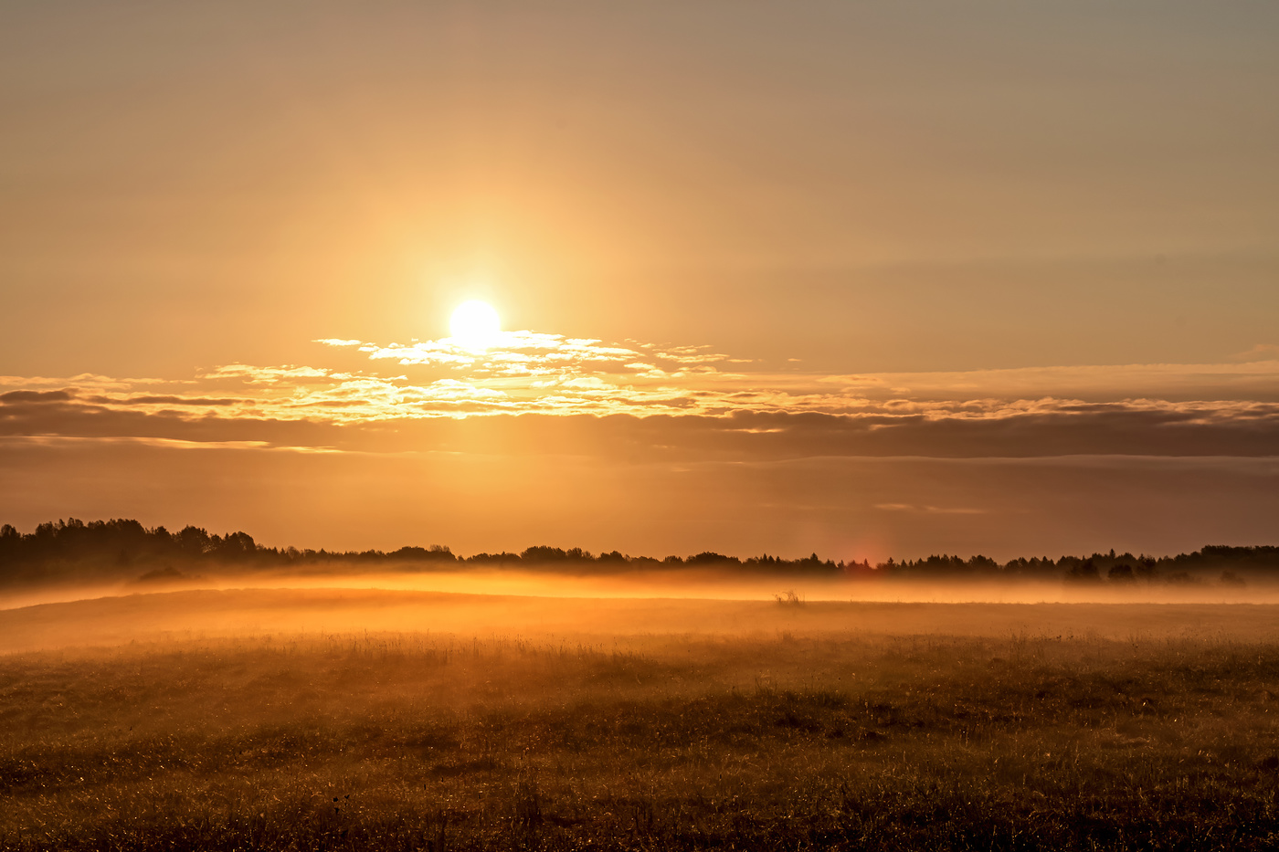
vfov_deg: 12.7
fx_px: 3836
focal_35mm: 108
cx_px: 640
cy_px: 426
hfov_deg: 18.9
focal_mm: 72
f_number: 13
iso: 200
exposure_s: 1/2000
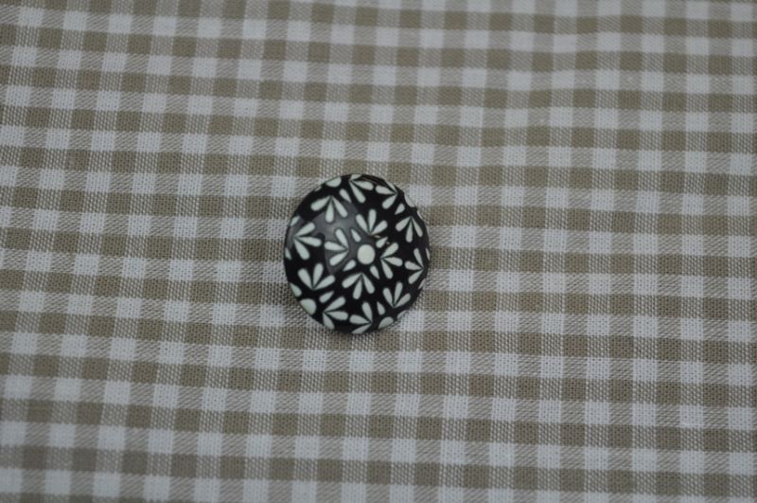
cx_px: 378
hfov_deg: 24.7
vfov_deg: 16.5
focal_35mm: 82
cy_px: 252
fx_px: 1732
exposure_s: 1/125
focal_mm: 55
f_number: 5.6
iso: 280
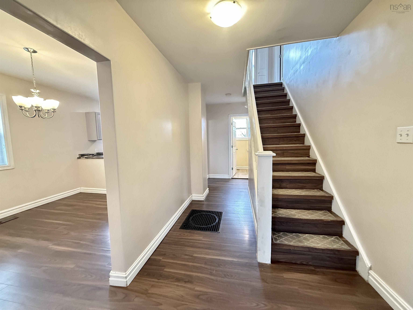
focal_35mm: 14
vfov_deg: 85.7
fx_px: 167
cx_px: 206
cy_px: 155
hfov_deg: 102.1
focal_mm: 2.22
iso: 1000
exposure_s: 1/60
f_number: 2.2
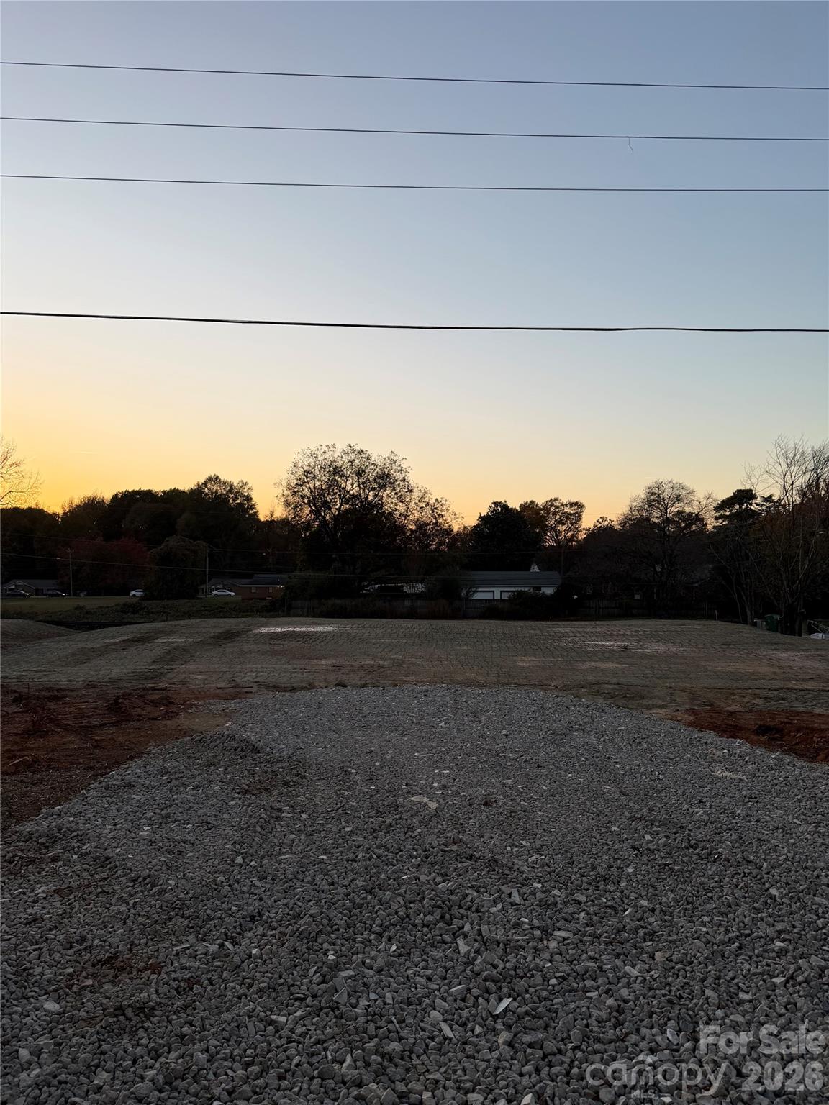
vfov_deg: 71.6
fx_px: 766
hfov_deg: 56.8
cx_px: 414
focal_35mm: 24
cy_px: 552
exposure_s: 1/735
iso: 80
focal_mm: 6.76
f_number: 1.78
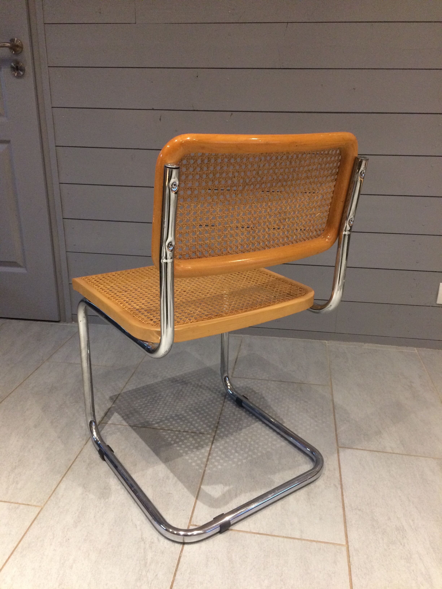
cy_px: 294
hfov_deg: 48.2
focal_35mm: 29
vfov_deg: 61.7
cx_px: 221
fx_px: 494
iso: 250
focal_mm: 4.15
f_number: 2.2
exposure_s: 1/33
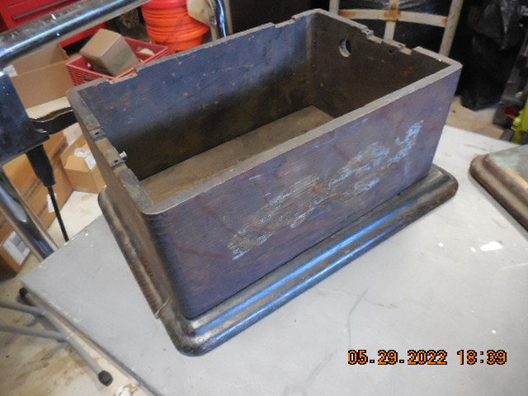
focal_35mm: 25
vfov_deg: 54.9
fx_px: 381
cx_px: 264
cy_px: 198
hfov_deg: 69.4
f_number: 3.7
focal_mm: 4.5
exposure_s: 1/30
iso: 1600
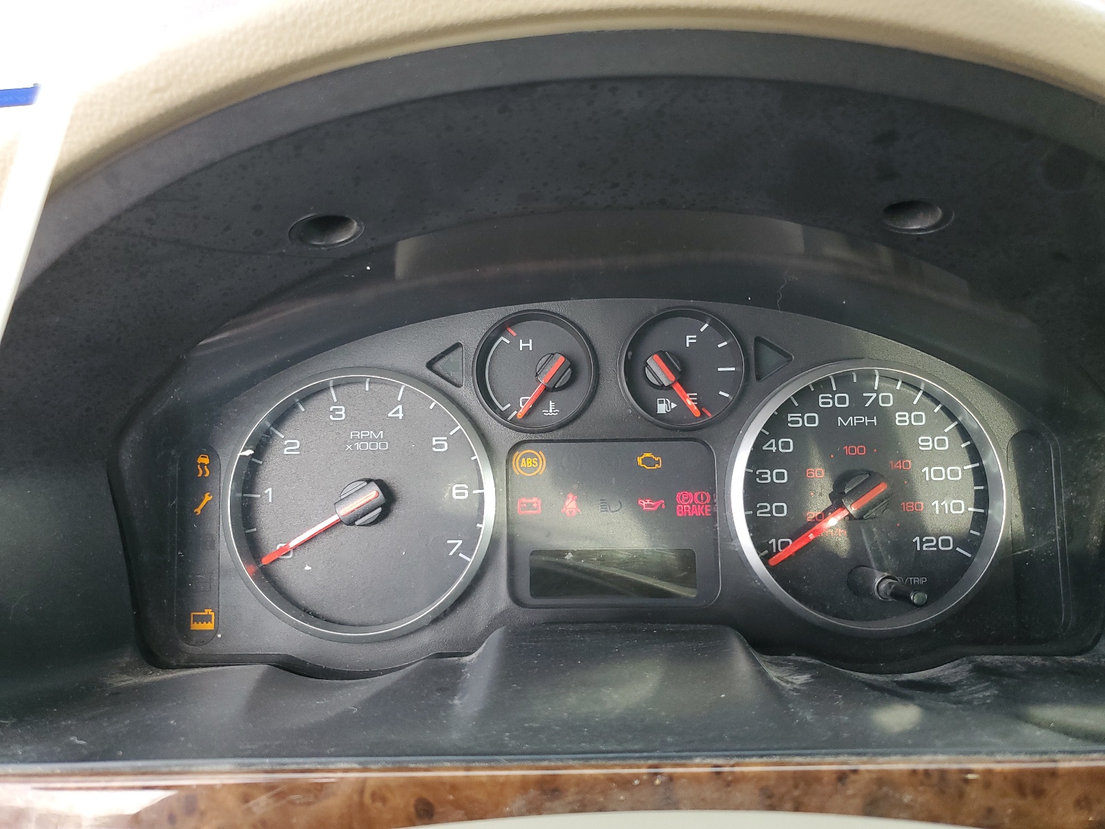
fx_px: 830
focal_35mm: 26
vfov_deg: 53.1
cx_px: 552
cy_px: 414
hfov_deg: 67.3
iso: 98
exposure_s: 1/120
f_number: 1.5
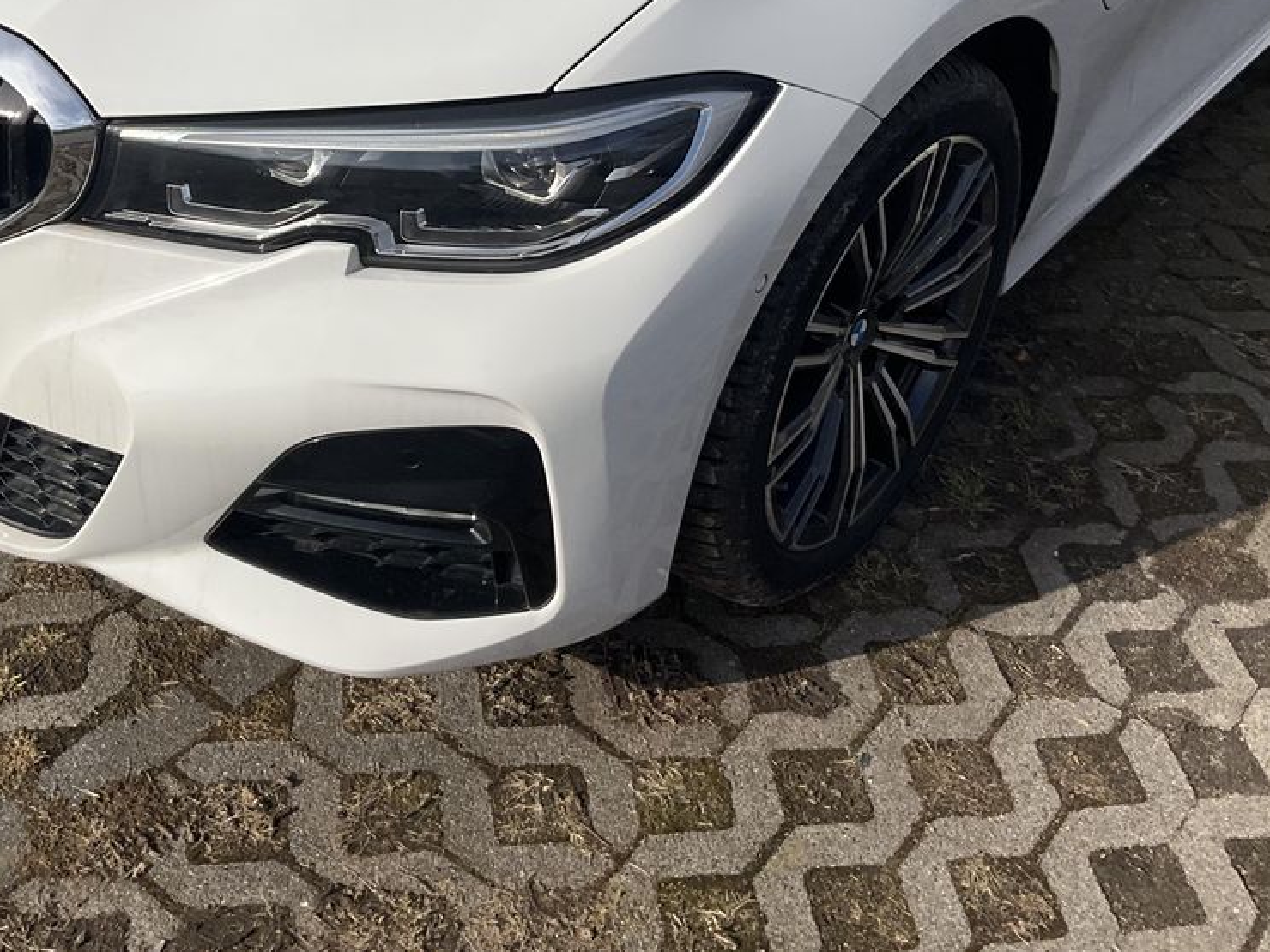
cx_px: 561
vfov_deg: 30.1
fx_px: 1724
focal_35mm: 47
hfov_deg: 40.4
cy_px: 184
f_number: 1.8
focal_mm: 3
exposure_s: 1/2667
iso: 25
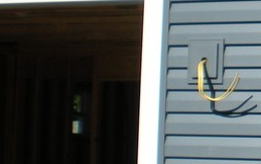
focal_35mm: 159
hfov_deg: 12.0
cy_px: 85
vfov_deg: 8.3
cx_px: 489
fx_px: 1131
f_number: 4.6
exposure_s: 1/561
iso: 64
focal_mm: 6.3
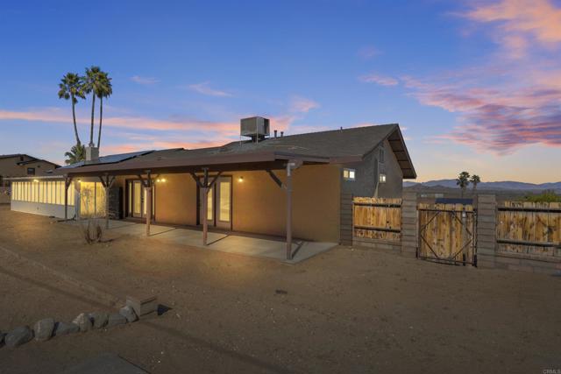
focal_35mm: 14
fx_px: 218
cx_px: 280
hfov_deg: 104.2
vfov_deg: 81.2
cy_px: 187
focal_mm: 14
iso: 100
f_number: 8
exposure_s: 1/160
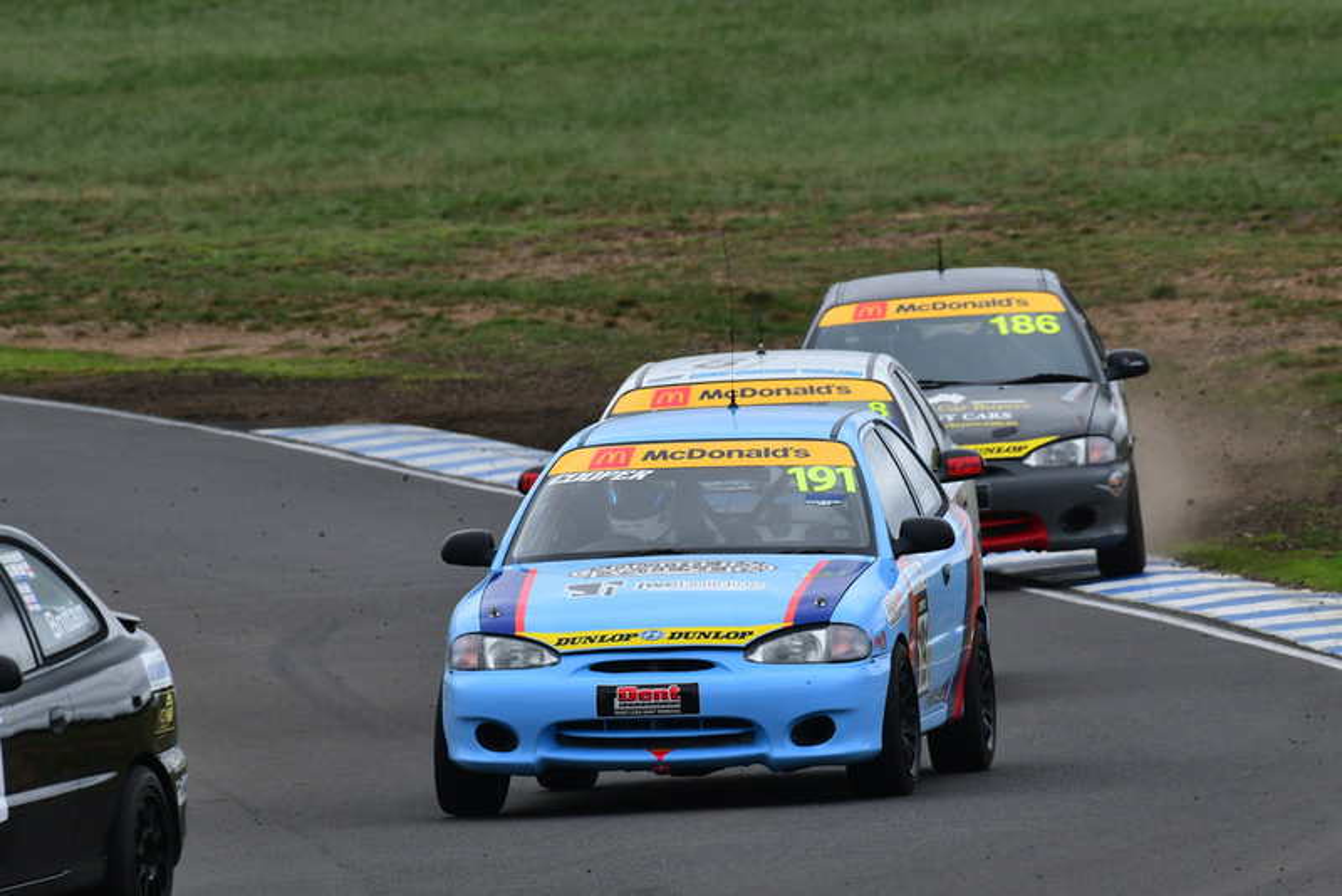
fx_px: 27967
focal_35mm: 750
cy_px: 448
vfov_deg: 1.8
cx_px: 671
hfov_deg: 2.7
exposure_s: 1/640
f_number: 13
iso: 640
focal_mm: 500
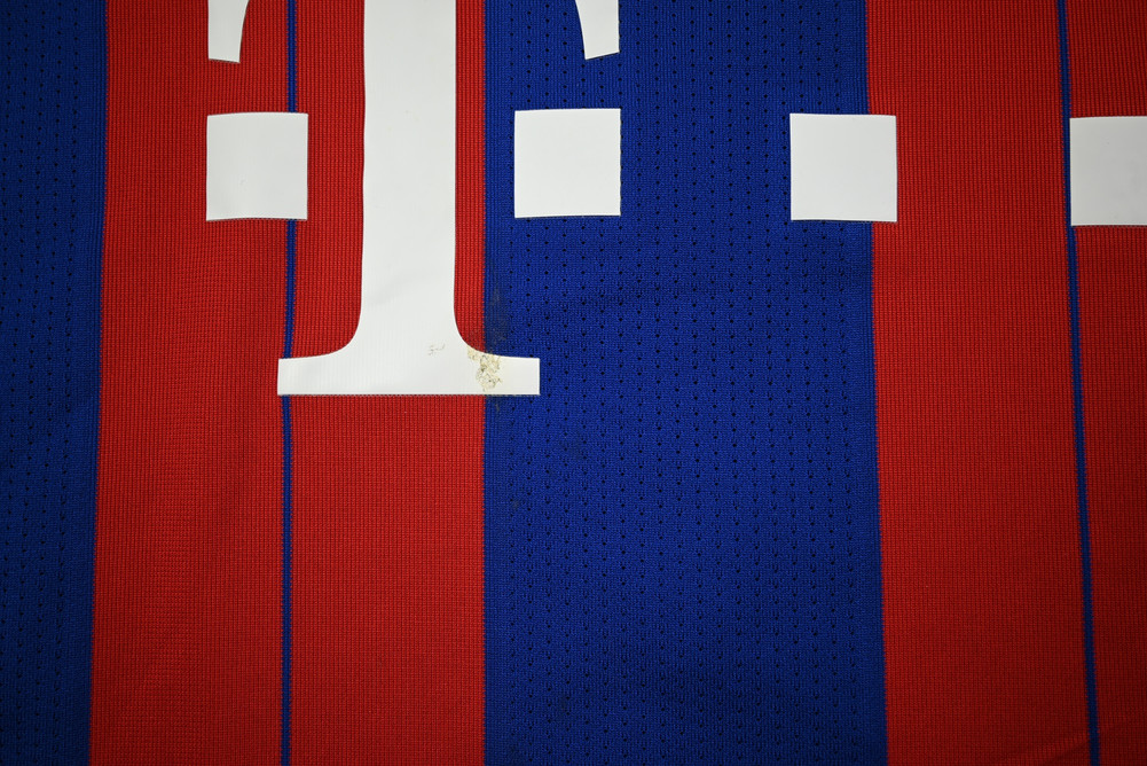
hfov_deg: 54.4
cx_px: 574
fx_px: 1115
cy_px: 383
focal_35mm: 35
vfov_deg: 37.9
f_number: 5
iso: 200
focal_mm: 35
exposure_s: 1/125
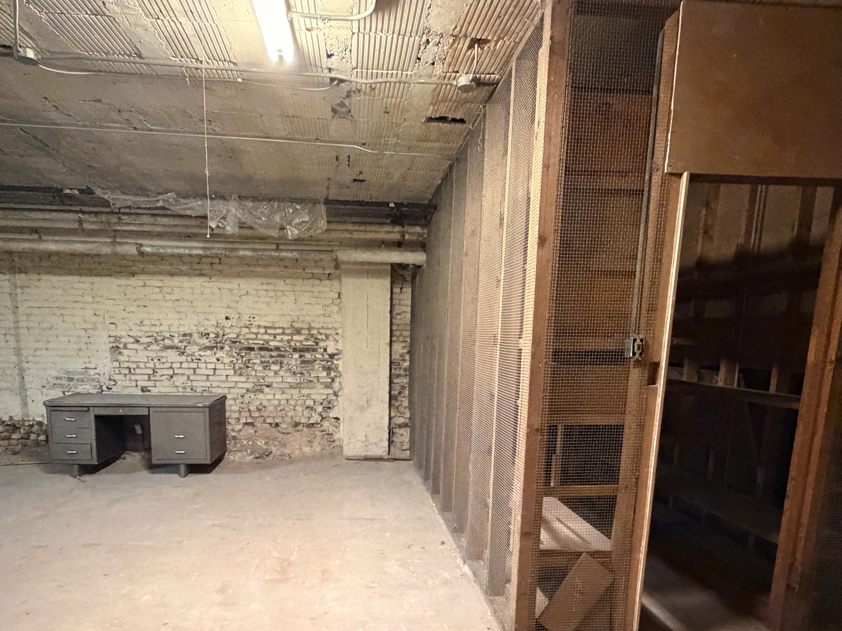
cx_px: 393
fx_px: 535
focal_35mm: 22
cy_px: 426
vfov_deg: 59.5
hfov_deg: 76.3
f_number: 2.2
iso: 1250
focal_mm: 2.22
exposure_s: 1/45
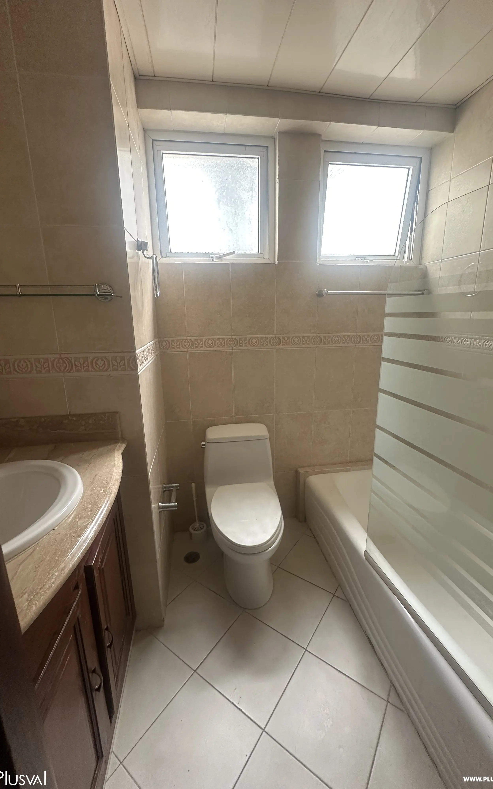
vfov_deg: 101.5
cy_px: 391
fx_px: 322
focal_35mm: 15
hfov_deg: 74.8
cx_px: 251
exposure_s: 1/99
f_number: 2.2
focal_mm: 2.22
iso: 160
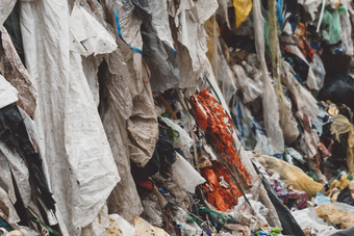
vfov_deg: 5.3
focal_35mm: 258
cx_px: 305
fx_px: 2538
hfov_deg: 8.0
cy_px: -18
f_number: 2.8
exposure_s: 1/640
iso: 100
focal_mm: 70
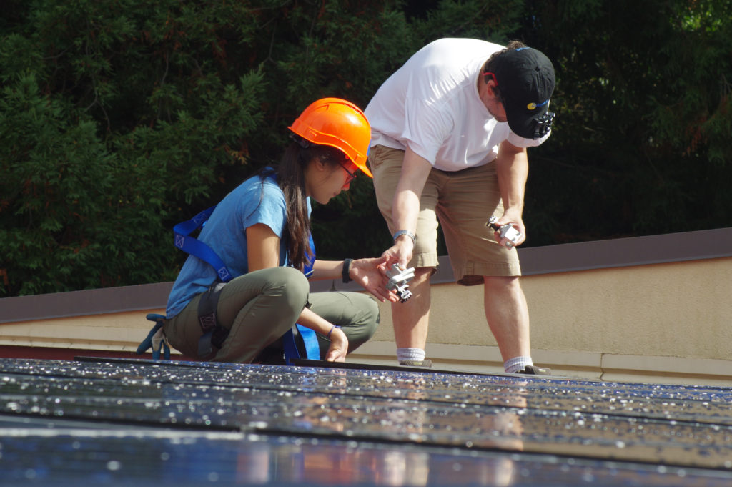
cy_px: 244
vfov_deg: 7.6
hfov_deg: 11.4
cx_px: 366
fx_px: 3657
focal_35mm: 180
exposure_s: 1/250
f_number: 11
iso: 400
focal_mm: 120
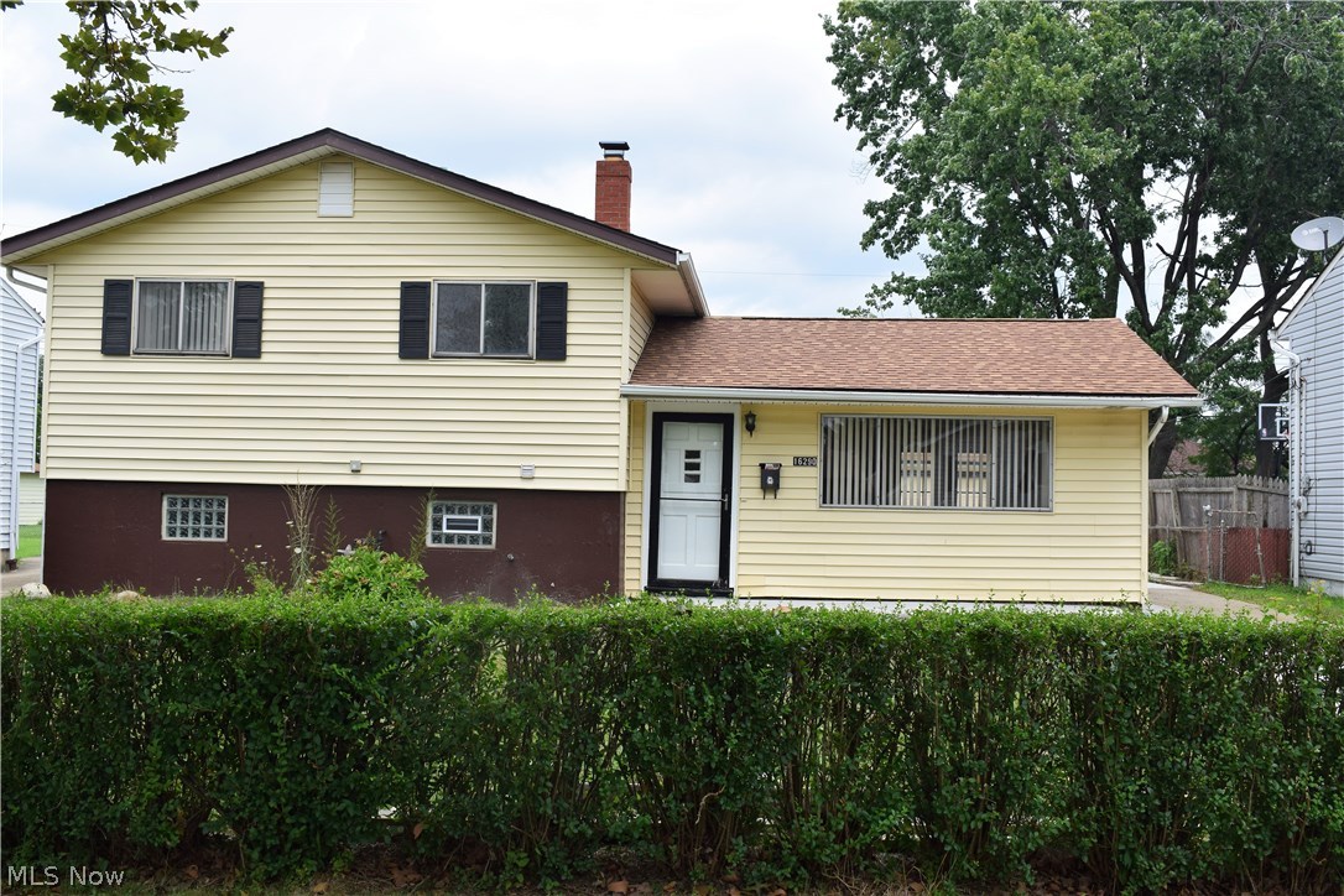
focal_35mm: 38
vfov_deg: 35.5
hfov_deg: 51.3
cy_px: 448
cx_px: 672
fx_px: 1400
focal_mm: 25
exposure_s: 1/320
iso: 400
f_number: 10
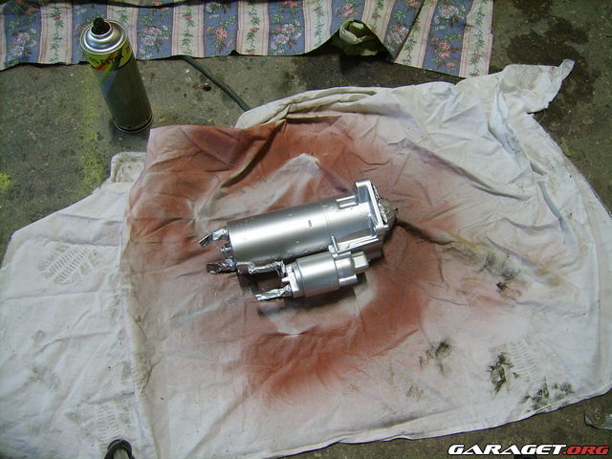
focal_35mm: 35
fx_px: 619
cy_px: 230
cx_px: 306
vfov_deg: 40.7
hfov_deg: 52.6
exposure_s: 1/2
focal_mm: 5.95
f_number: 2.8
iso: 100
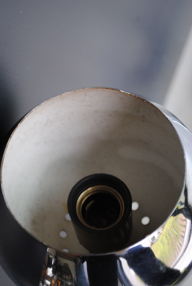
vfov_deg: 24.6
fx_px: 657
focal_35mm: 82
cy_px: 143
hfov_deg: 16.6
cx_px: 96
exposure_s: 1/30
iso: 720
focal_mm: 55
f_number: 5.6
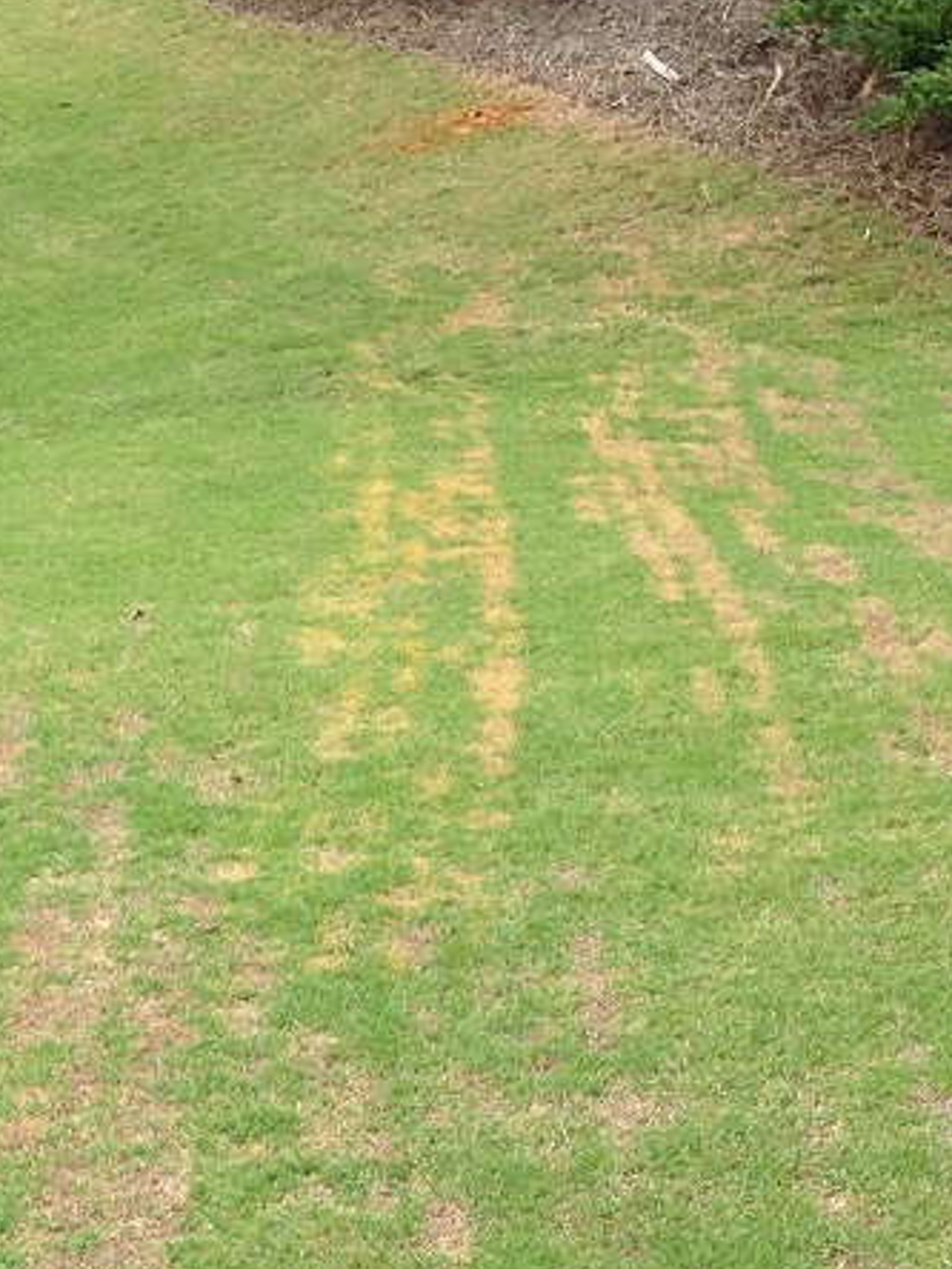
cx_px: -283
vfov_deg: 17.4
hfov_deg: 13.6
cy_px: 1705
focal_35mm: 105
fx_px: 3850
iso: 50
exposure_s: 1/552
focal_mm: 4.28
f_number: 2.4
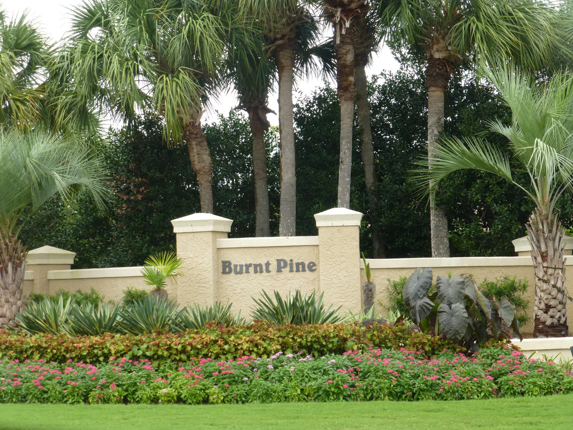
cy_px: 215
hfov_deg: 24.7
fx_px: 1308
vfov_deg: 18.7
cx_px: 286
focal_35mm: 79
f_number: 5.1
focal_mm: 14.2
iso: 100
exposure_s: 1/125
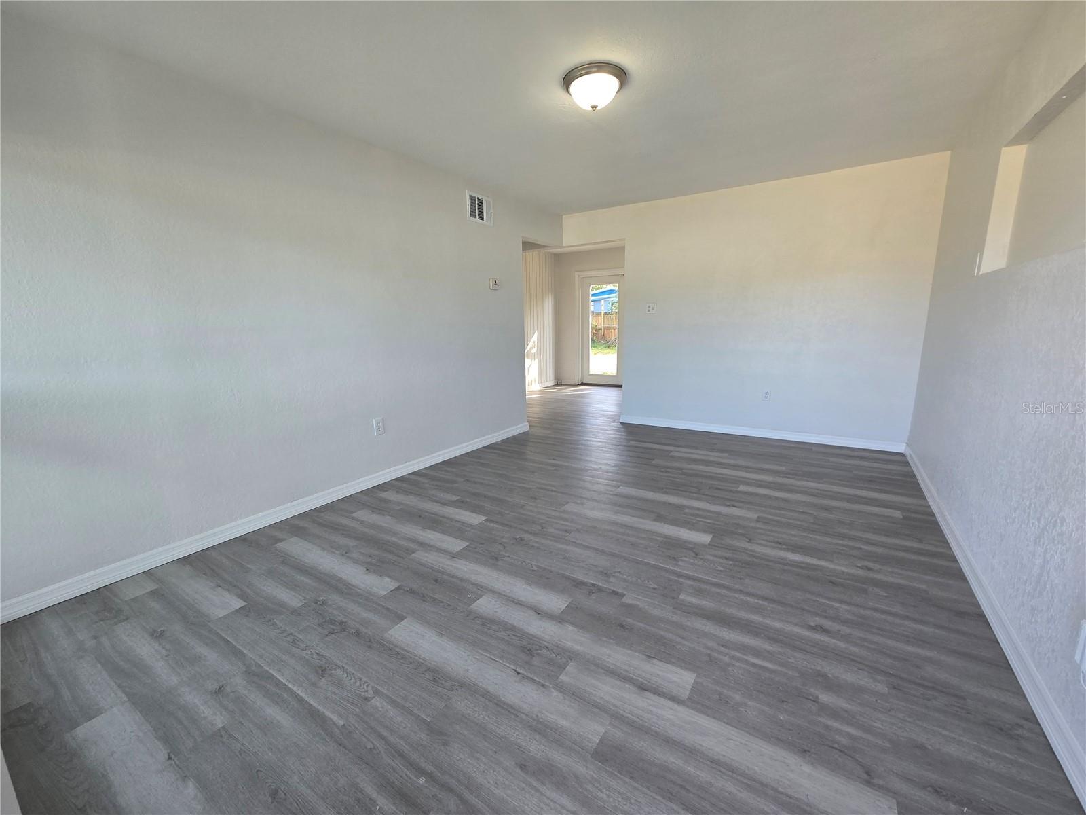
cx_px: 543
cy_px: 408
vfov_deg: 89.9
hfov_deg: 106.2
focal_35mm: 13
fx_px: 408
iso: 50
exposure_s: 1/60
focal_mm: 2.2
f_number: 2.2
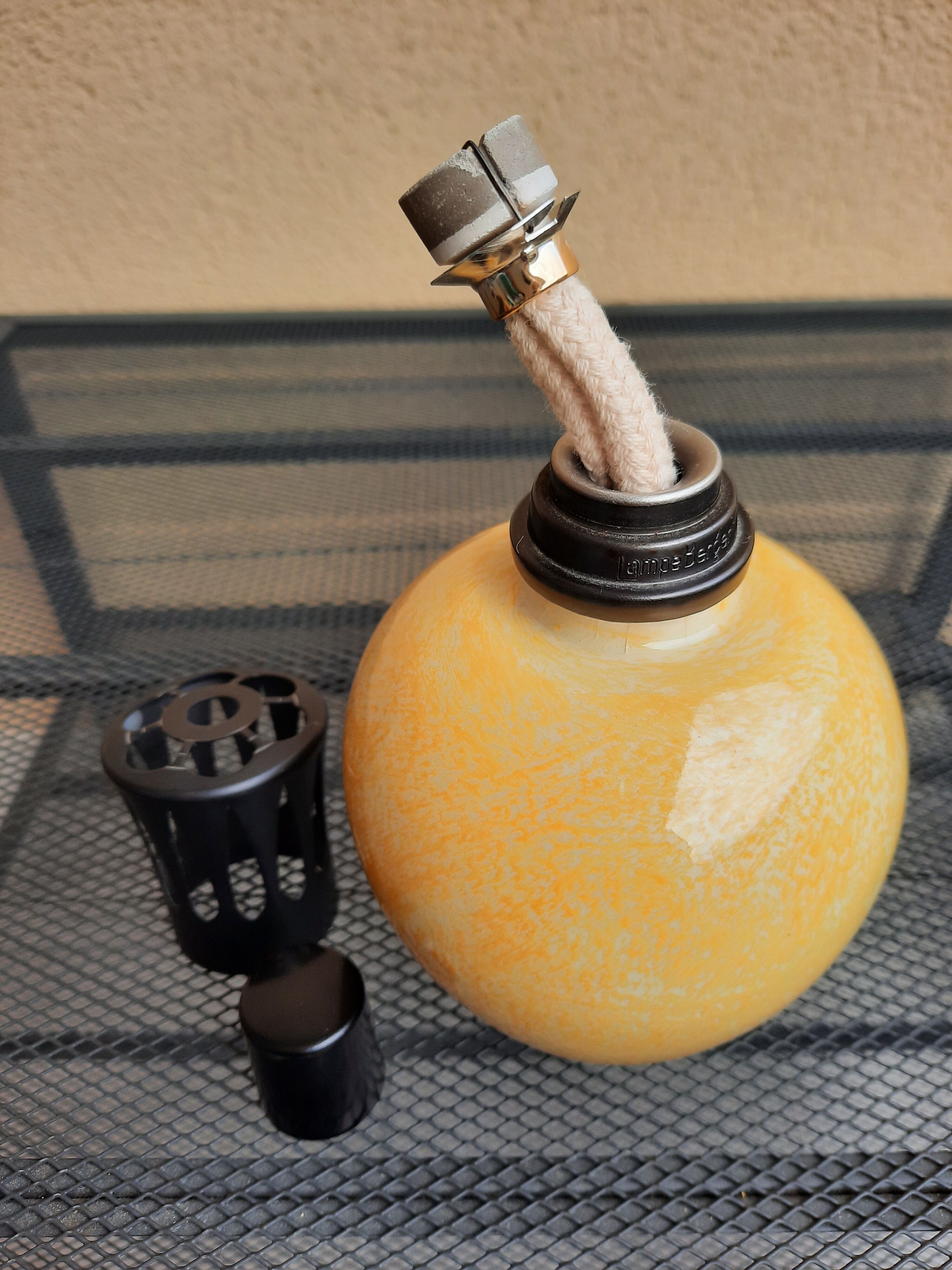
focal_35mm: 25
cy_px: 635
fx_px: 917
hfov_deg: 54.9
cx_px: 476
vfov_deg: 69.4
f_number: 2
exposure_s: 1/126
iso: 32
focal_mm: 4.6
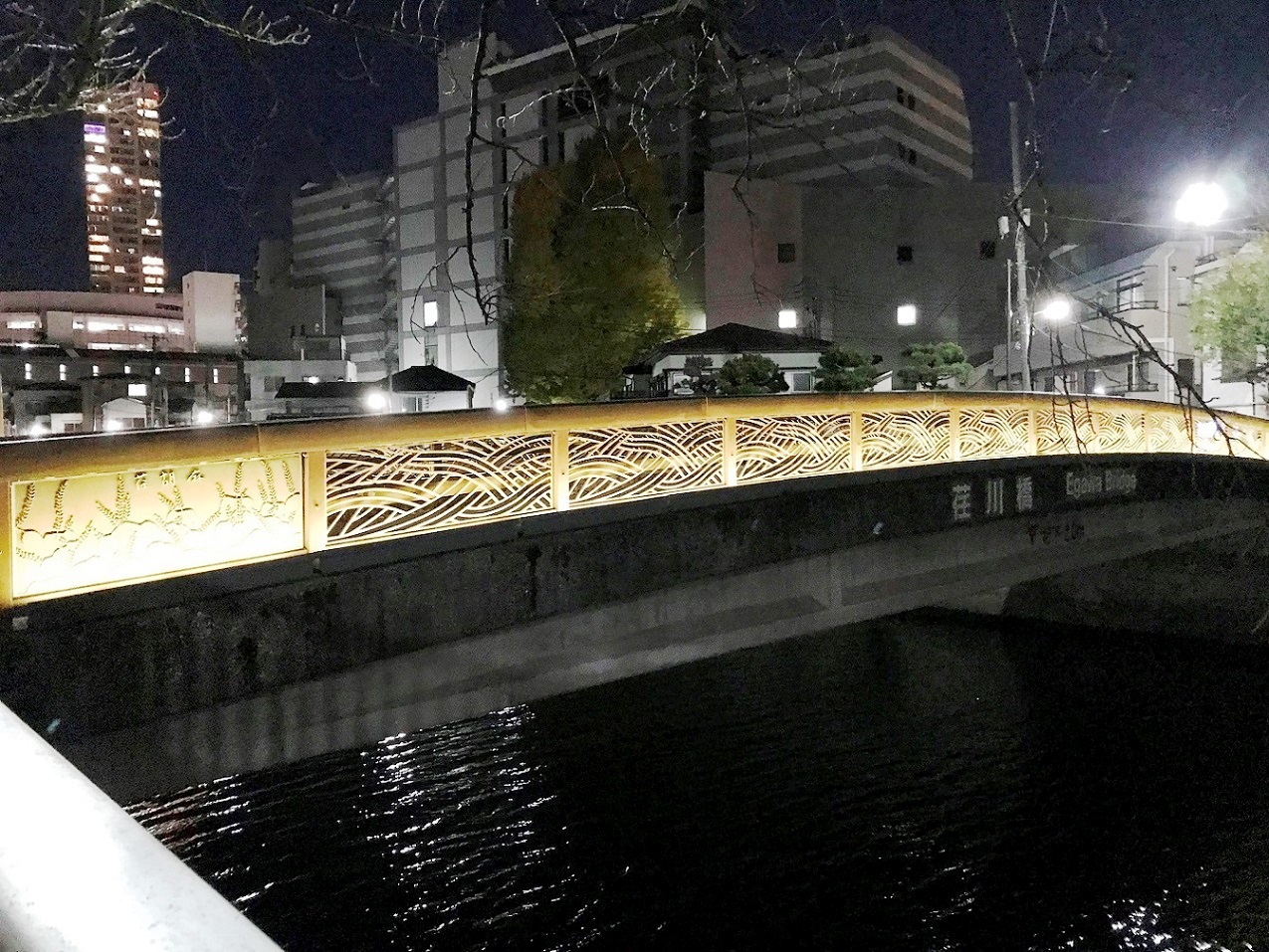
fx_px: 1027
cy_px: 476
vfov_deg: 49.8
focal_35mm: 28
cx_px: 634
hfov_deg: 63.4
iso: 200
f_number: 1.8
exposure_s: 1/4
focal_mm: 3.99
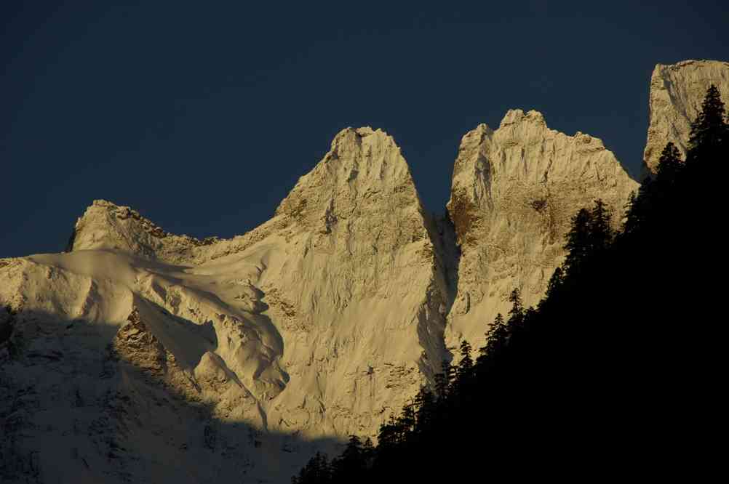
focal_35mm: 255
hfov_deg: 8.1
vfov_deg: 5.4
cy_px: 242
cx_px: 364
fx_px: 5159
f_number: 9.5
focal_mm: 170
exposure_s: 1/180
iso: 100
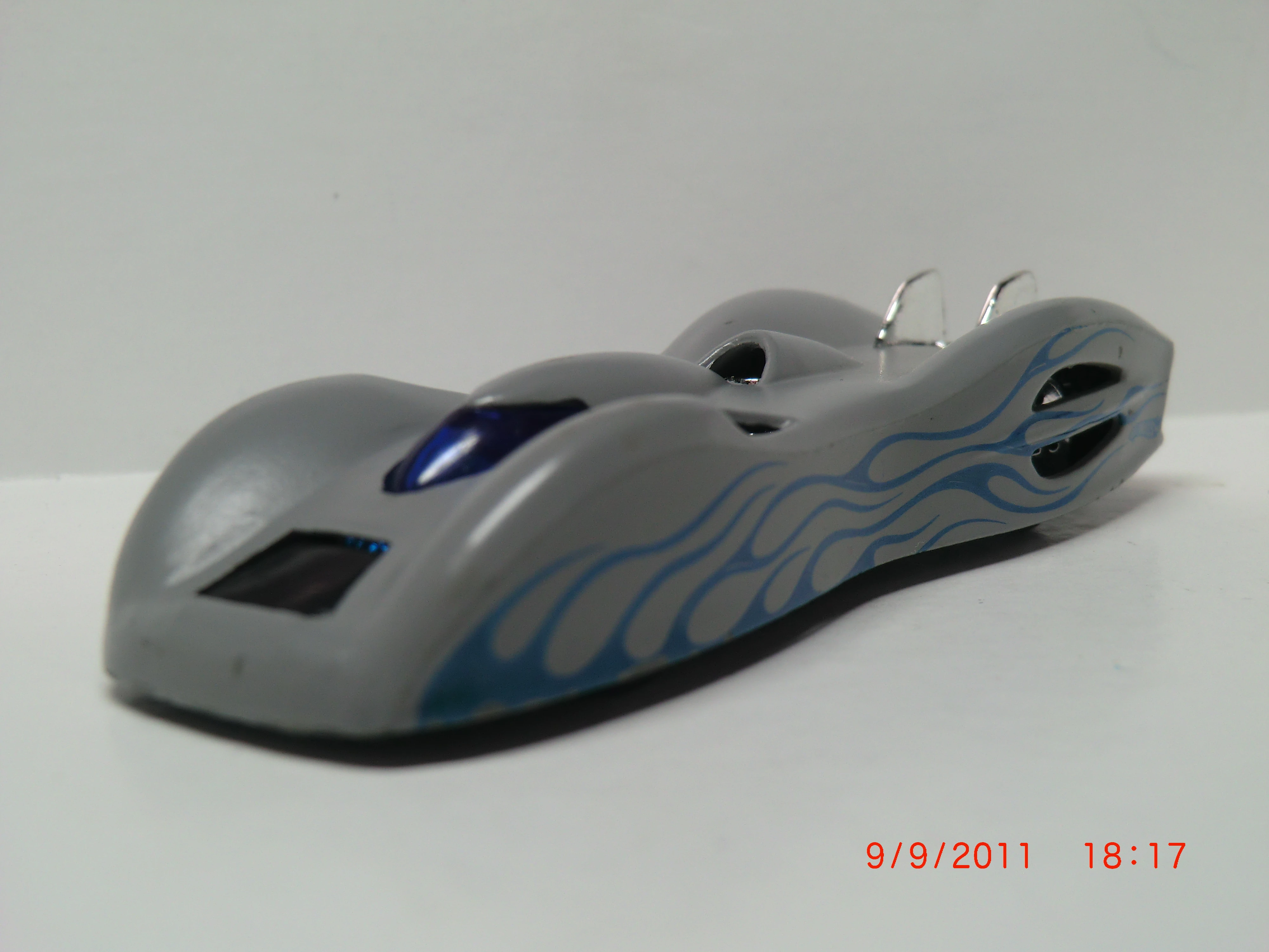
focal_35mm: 47
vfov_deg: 30.9
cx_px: 634
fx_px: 1723
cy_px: 476
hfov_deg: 40.4
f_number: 4
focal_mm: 8.4
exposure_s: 1/60
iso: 80
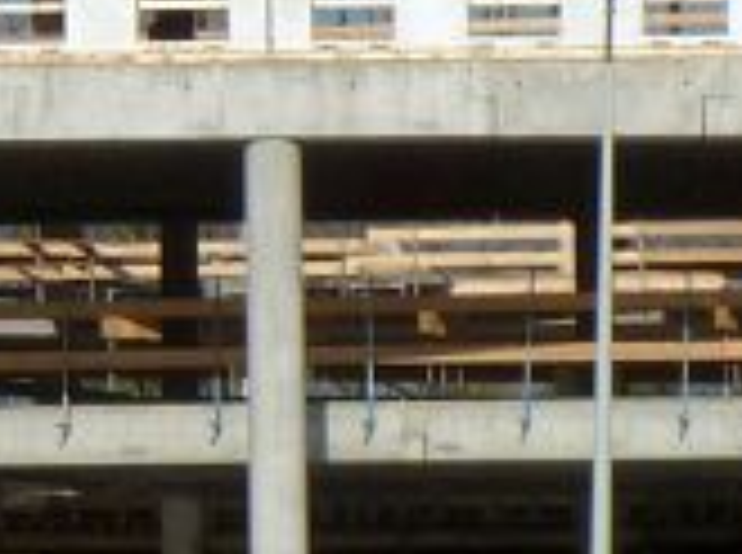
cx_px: -845
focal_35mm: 323
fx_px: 6908
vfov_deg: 4.6
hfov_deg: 6.0
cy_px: -243
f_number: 5.6
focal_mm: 8.5
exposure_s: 1/800
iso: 80
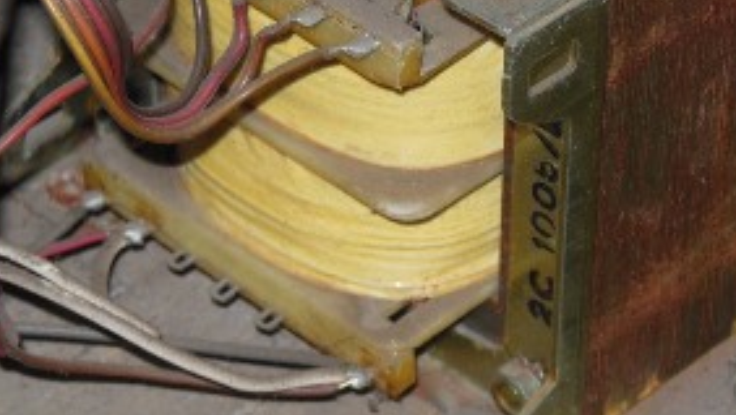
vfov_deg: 6.3
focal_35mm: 192
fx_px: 3749
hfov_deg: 11.2
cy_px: 128
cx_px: 274
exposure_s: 1/60
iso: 200
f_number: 4.8
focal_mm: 19.7
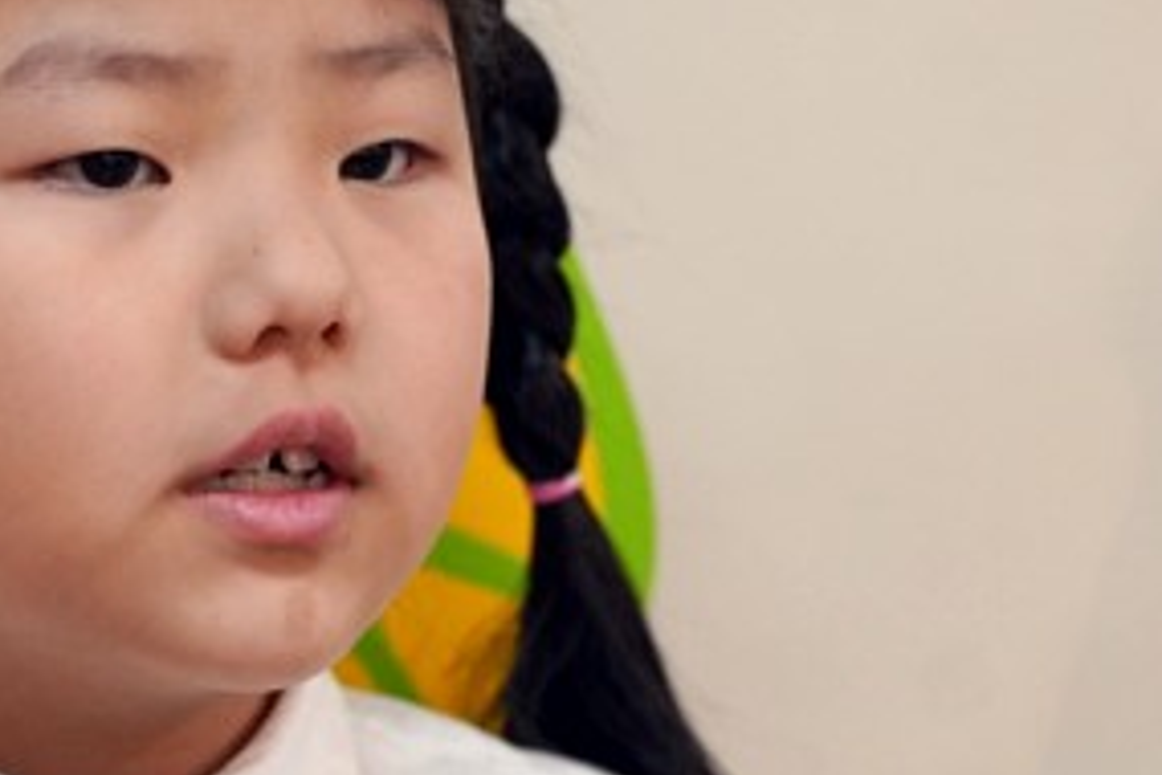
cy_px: 799
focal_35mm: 631
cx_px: 196
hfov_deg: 3.3
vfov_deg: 2.2
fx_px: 20366
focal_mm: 200
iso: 1600
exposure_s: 1/250
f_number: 4
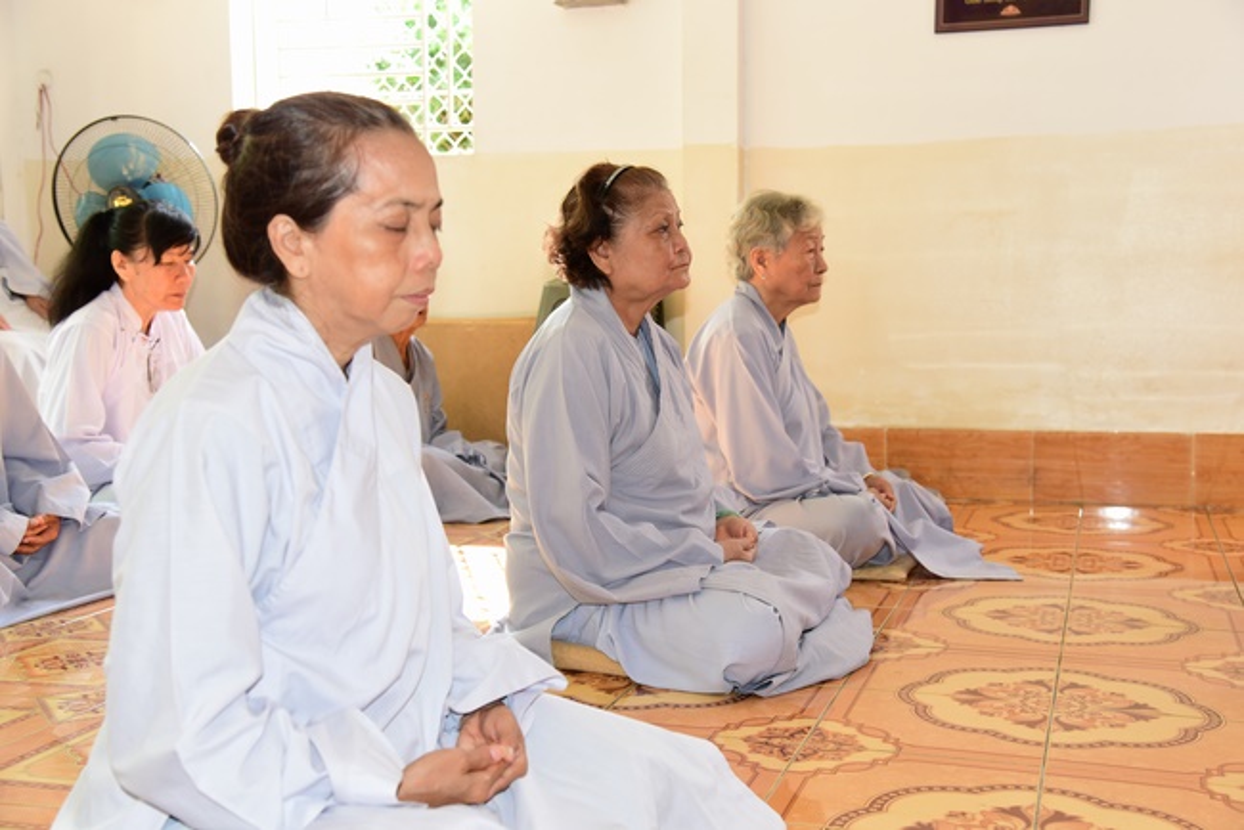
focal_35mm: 46
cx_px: 622
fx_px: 1590
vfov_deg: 29.3
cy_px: 415
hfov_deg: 42.7
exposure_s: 1/100
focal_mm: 46
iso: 1000
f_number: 5
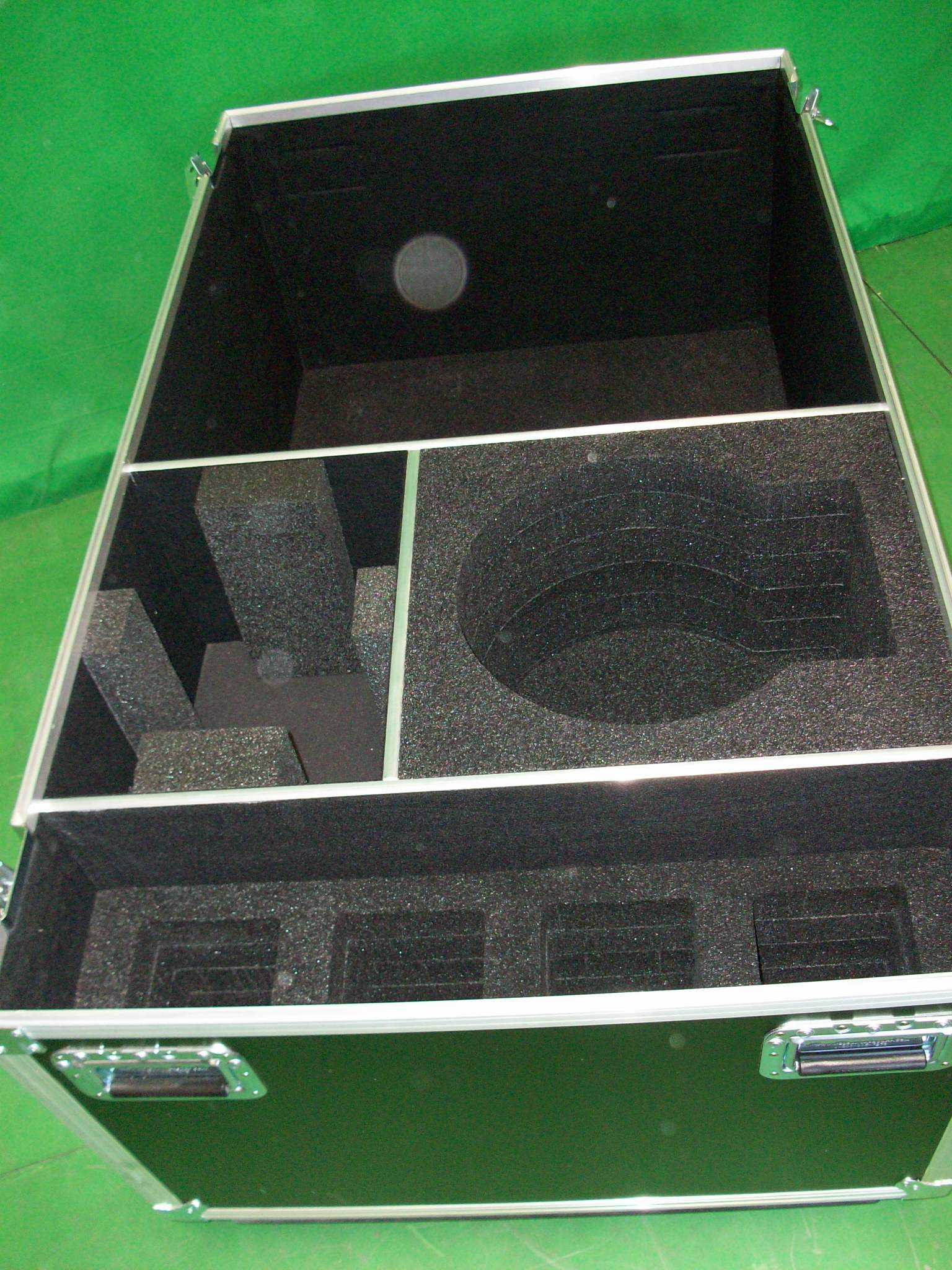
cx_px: 476
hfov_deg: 41.8
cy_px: 635
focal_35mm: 34
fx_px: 1247
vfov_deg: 54.0
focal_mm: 5.7
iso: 160
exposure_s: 1/60
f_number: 2.8
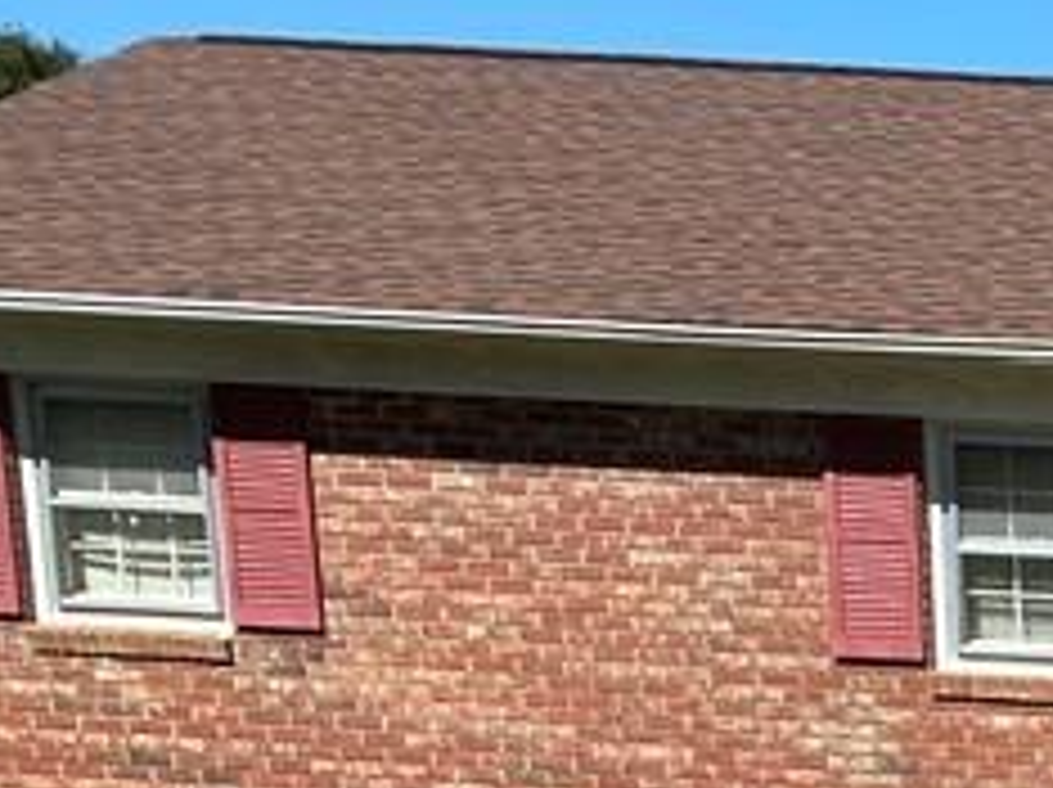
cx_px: 2038
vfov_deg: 11.8
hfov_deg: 14.6
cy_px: 1499
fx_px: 3464
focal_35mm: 114
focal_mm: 4.25
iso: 32
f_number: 1.8
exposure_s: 1/2066
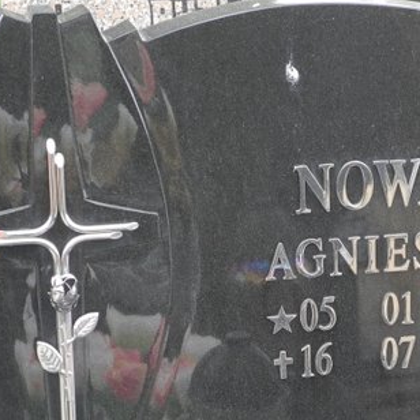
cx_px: 312
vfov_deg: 11.2
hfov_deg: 11.2
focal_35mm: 156
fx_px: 2141
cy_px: 340
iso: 100
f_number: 4
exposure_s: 1/80
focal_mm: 14.5
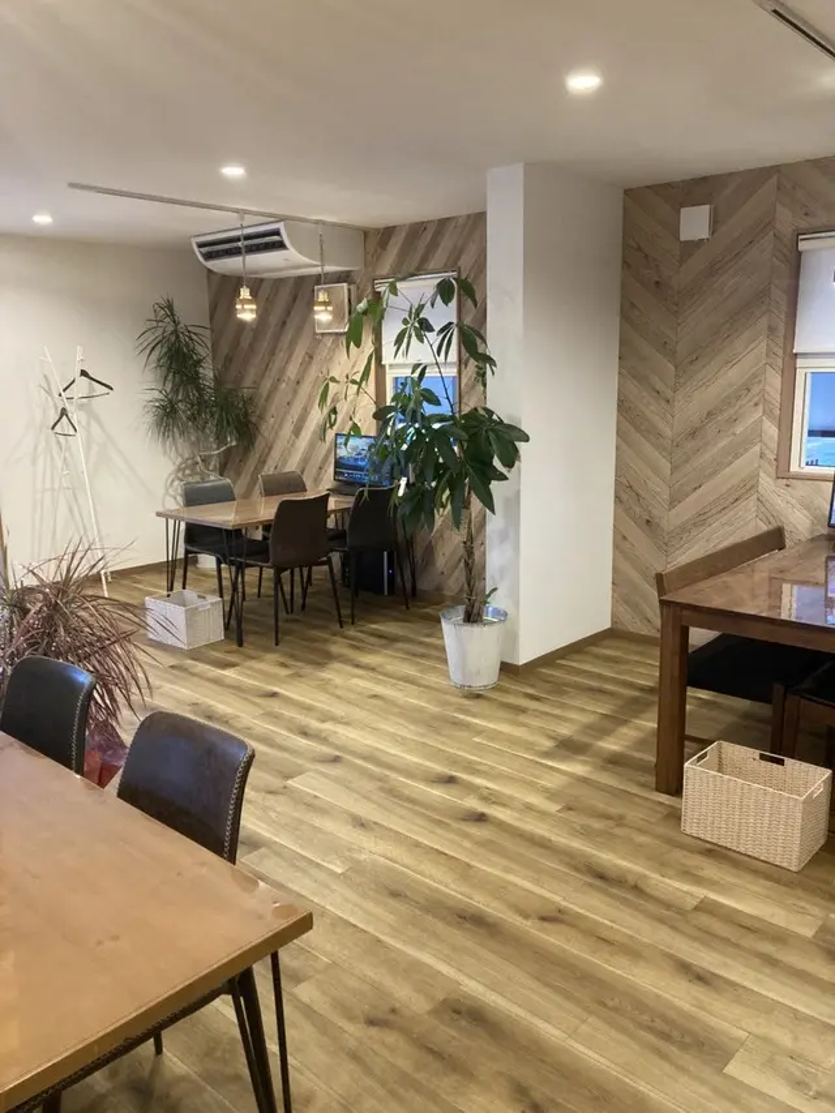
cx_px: 418
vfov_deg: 63.4
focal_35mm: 28
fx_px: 900
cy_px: 556
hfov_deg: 49.8
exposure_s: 1/60
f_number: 1.8
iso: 250
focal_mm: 3.99
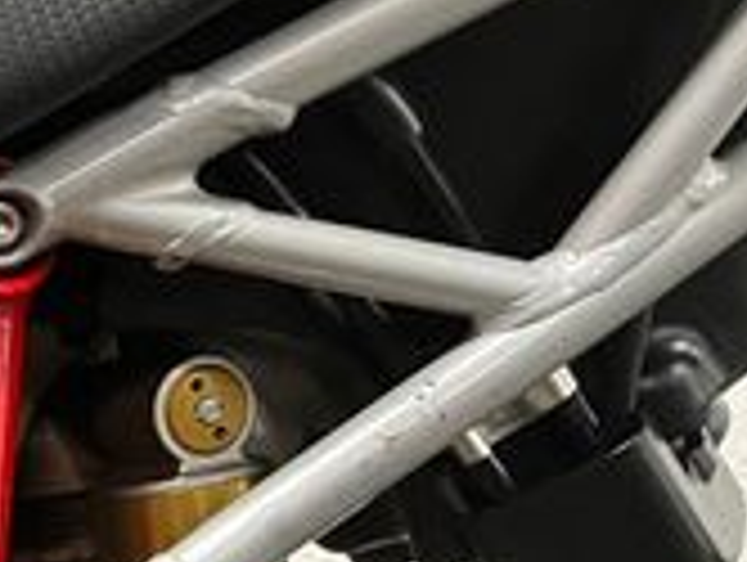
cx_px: -562
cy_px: 764
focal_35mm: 100
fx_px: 2161
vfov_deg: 14.1
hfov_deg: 16.6
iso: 500
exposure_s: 1/50
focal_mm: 5.1
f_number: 1.6
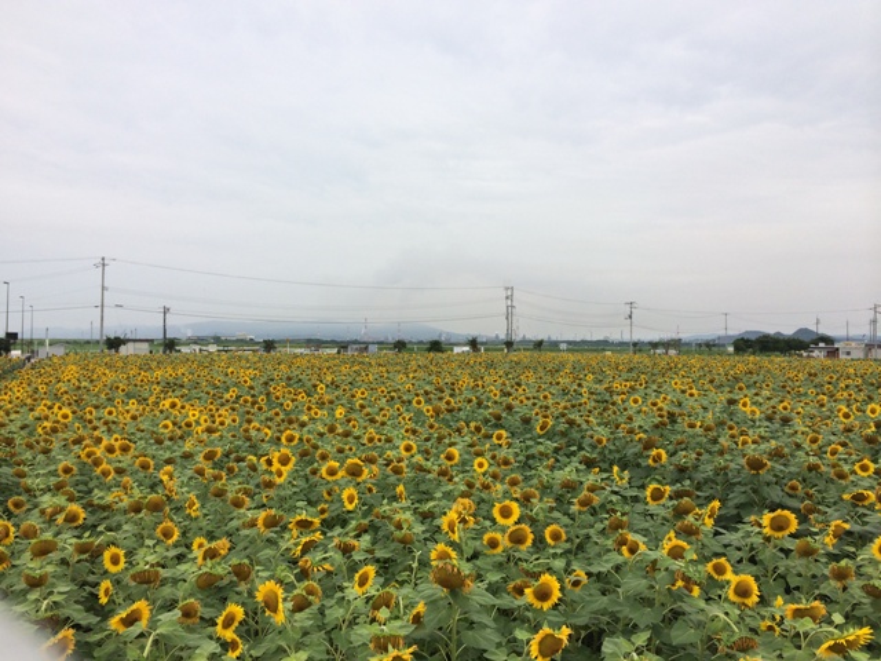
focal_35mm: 30
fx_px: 764
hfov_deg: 60.0
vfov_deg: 46.8
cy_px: 330
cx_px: 440
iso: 32
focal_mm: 4.12
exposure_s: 1/1140
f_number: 2.2
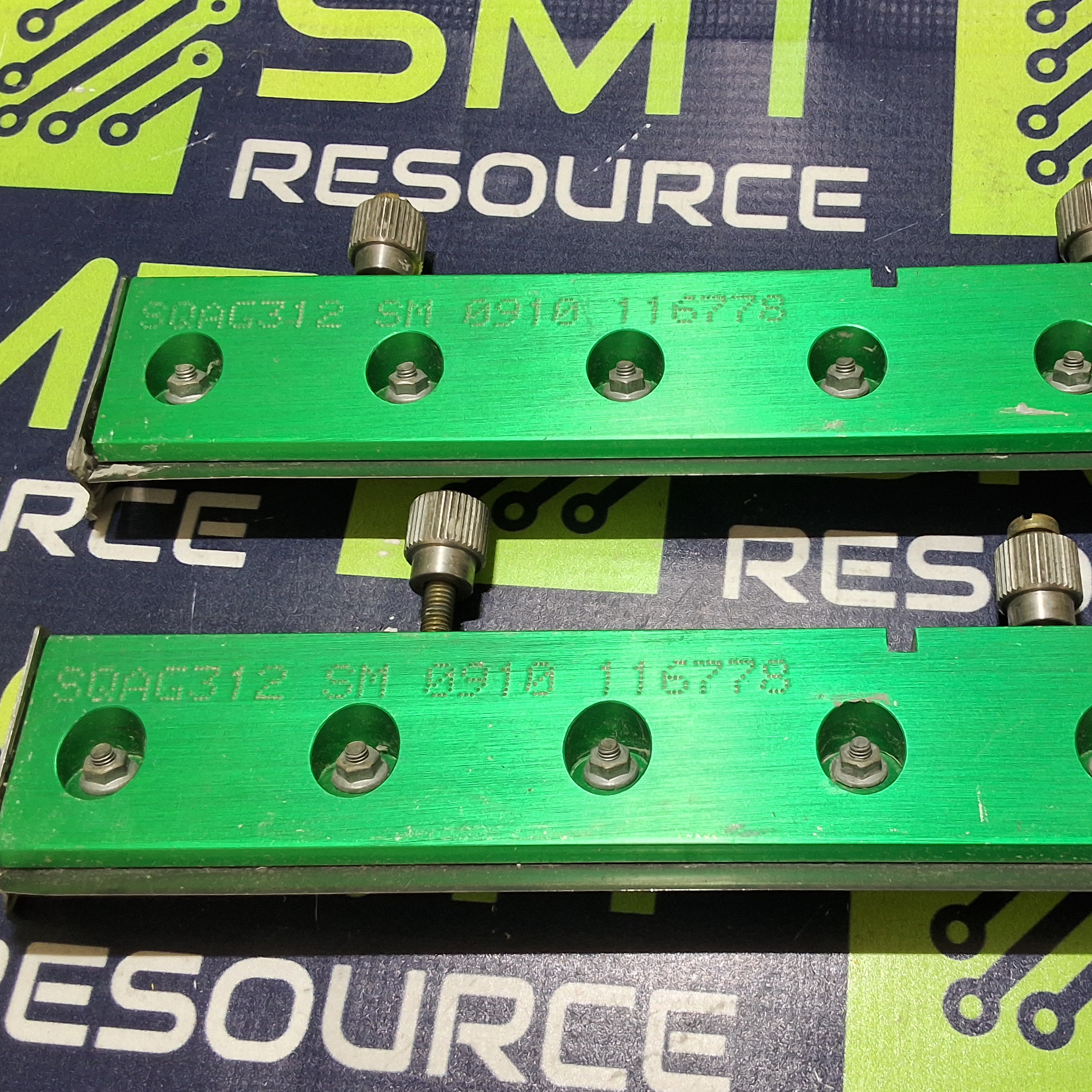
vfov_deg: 42.8
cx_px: 719
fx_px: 1392
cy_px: 599
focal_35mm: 39
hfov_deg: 42.3
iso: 125
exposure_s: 1/40
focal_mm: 2.91
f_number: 1.9
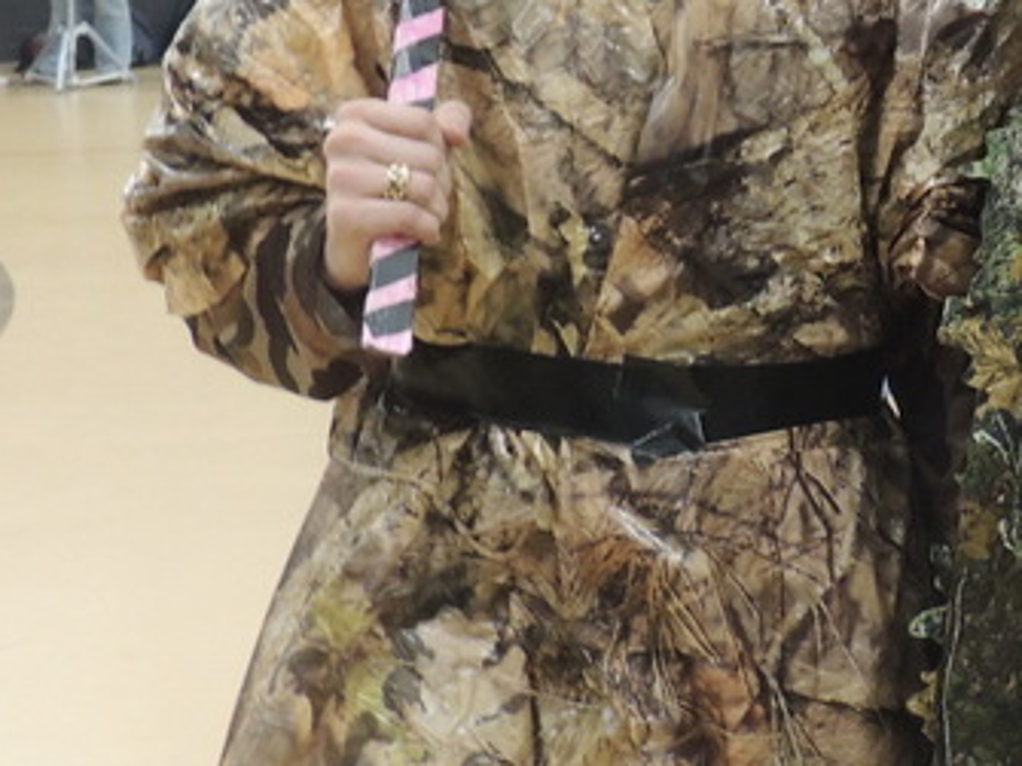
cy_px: 95
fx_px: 2981
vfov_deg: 14.5
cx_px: 1110
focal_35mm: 101
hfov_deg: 18.7
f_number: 3.2
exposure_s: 1/20
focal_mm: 5.8
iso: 400
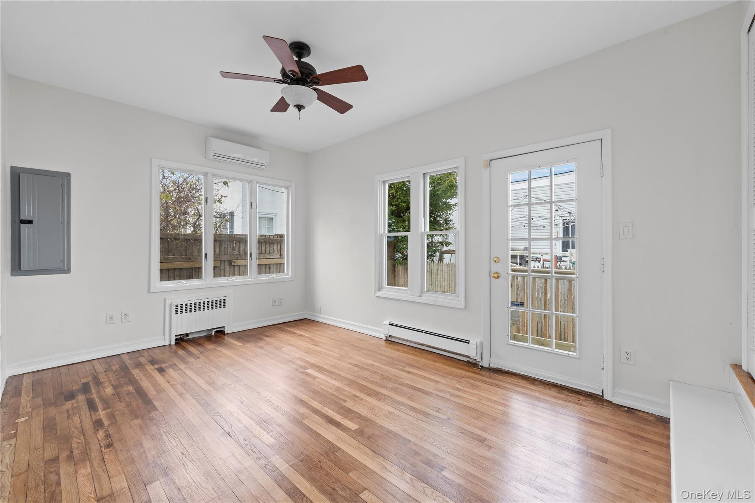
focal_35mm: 14
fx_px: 294
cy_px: 252
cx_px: 378
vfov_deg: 81.2
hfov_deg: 104.3
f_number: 10
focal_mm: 14
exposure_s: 1/6
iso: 320
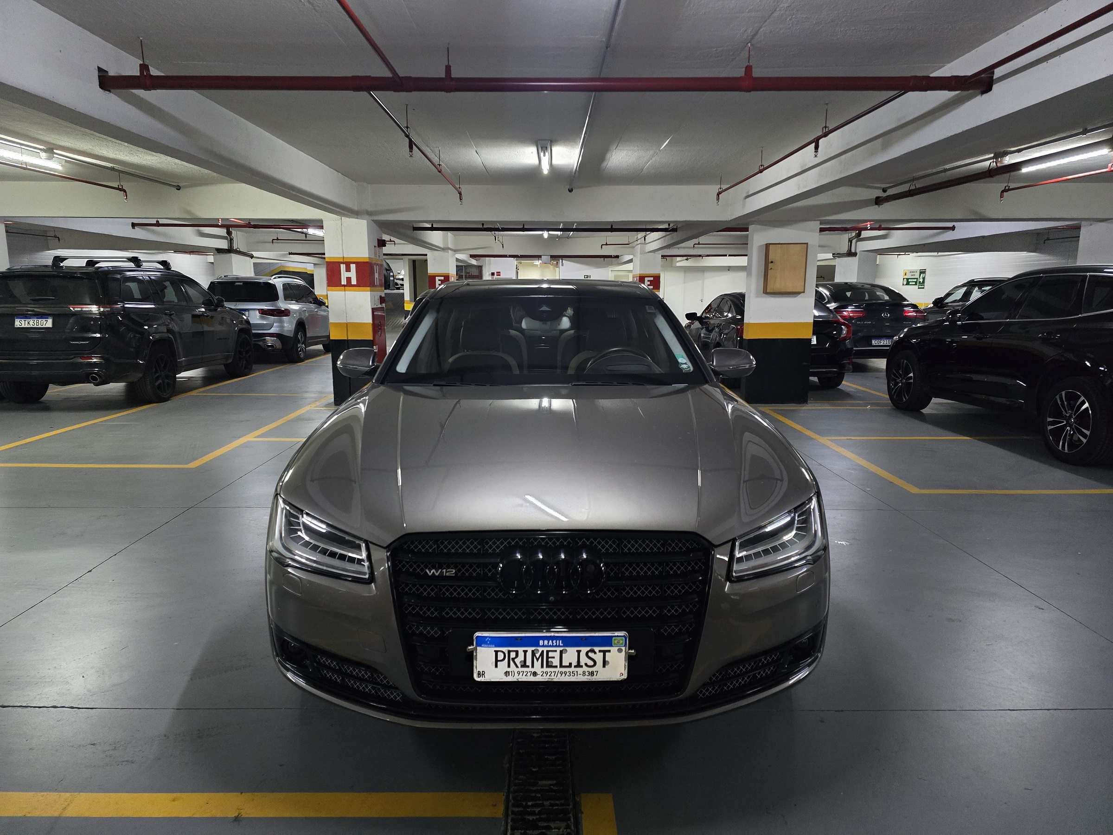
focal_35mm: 23
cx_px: 556
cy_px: 418
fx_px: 740
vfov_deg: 58.9
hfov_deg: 73.9
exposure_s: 1/60
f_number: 1.7
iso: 1600
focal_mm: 6.3
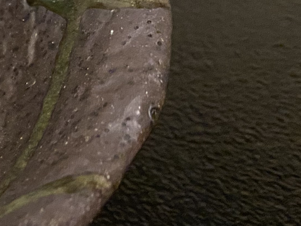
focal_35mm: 92
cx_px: -232
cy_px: 70
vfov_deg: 16.0
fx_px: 800
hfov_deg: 17.5
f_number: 1.8
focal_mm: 4.25
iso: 500
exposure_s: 1/40
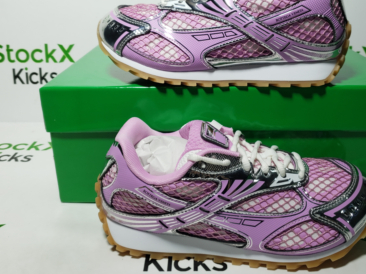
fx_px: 370
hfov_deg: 52.5
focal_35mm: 35
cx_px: 207
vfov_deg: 40.6
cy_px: 121
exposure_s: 1/449
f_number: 1.5
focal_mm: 4.3
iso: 50
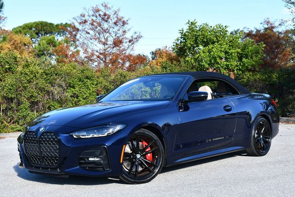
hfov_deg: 33.4
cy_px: 98
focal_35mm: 60
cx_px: 148
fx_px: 492
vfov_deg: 22.7
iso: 200
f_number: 7.1
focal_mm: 30
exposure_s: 1/250
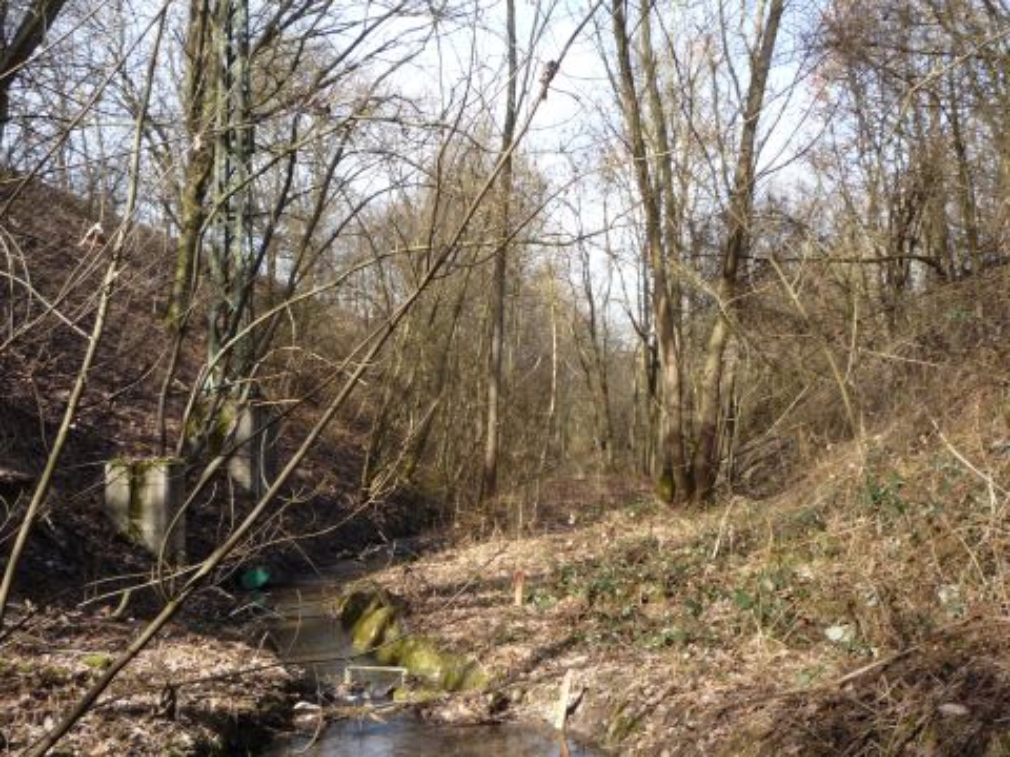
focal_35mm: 36
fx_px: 1050
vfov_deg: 39.7
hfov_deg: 51.4
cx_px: 505
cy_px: 378
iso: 100
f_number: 4
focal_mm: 5.2
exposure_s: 1/125
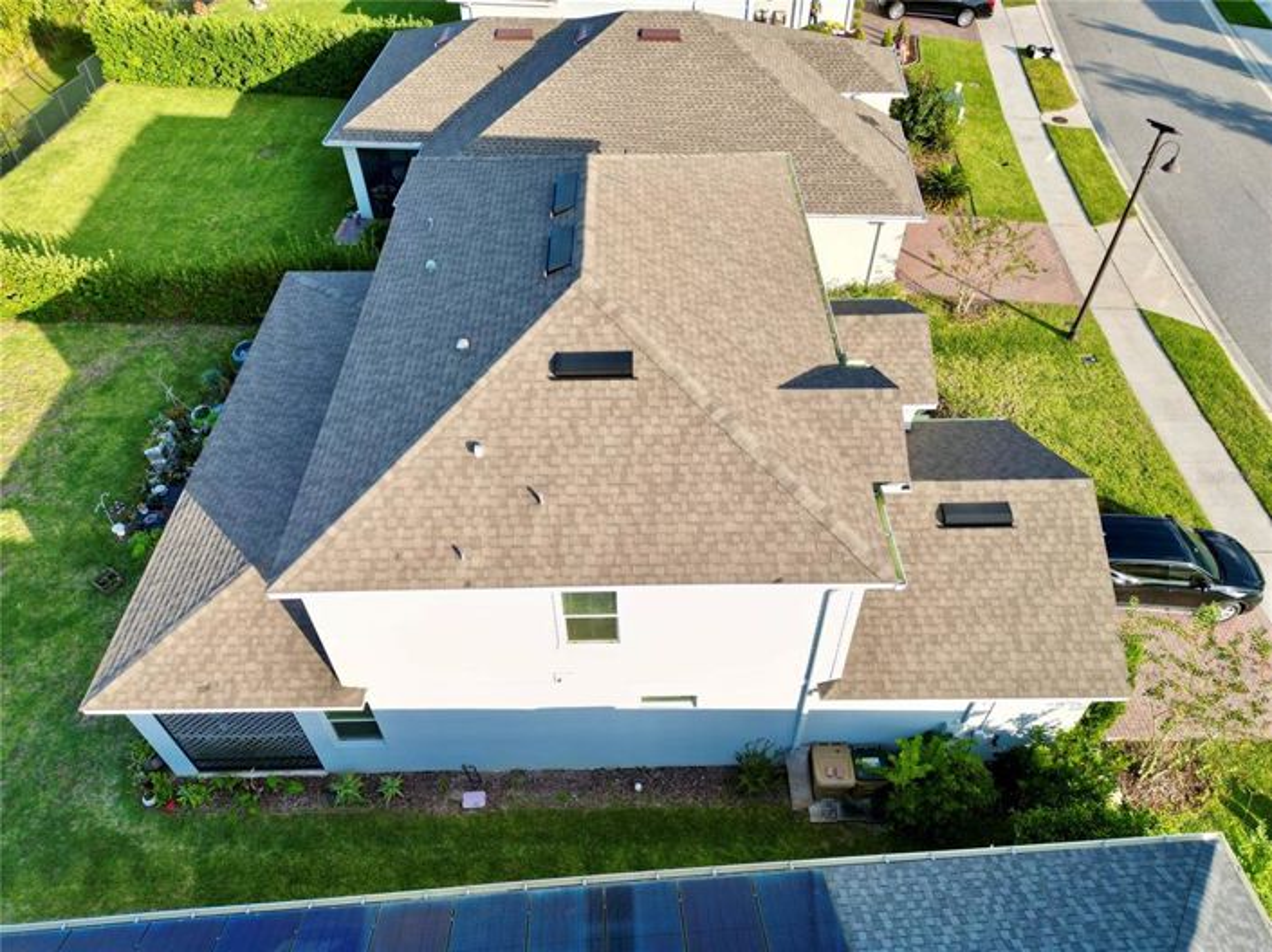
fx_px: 881
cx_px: 636
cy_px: 476
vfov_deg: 56.8
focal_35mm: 24
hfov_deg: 71.6
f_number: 1.7
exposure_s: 1/1250
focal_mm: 6.72
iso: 110
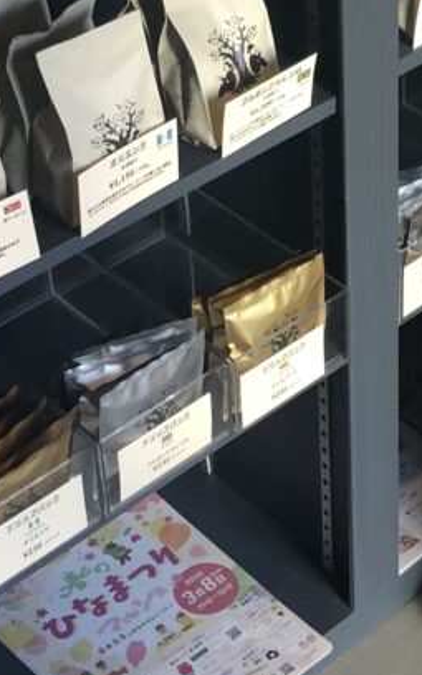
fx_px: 1711
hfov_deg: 14.0
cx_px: 351
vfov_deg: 22.0
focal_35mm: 93
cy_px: 117
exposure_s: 1/25
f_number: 1.8
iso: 32
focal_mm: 4
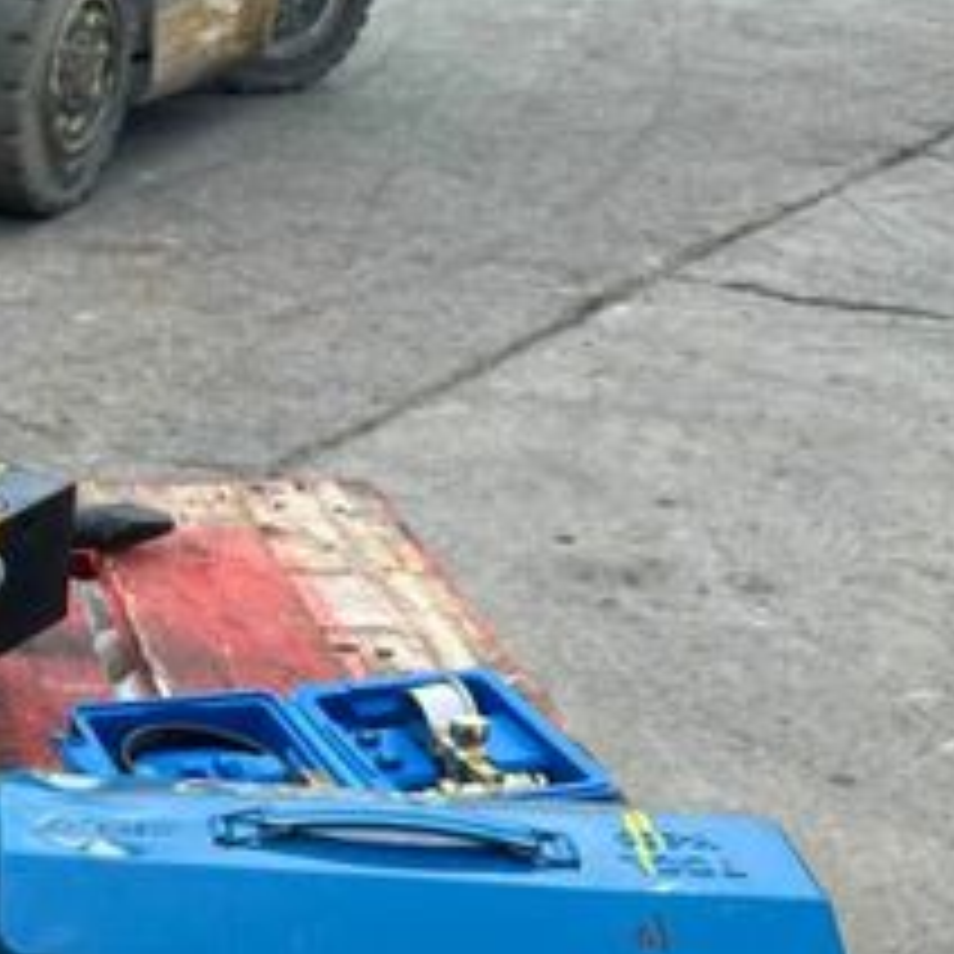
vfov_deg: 28.3
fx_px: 1871
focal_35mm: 60
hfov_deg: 25.2
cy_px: 675
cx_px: -243
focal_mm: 6.86
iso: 80
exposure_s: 1/422
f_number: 1.78
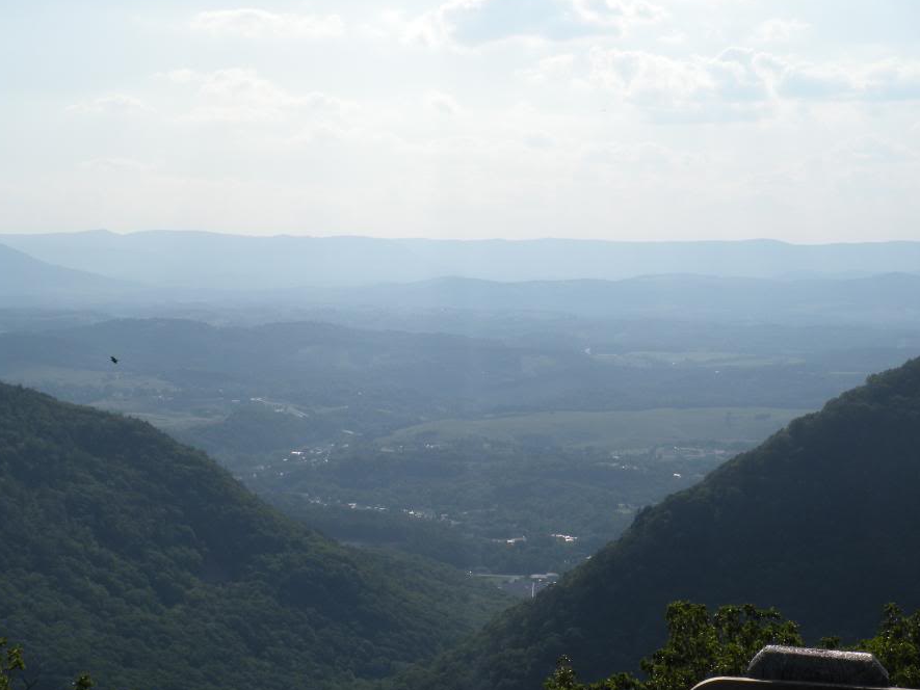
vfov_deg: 15.4
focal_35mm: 96
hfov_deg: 20.4
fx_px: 2552
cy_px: 388
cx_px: 473
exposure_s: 1/337
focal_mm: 13.9
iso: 64
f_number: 8
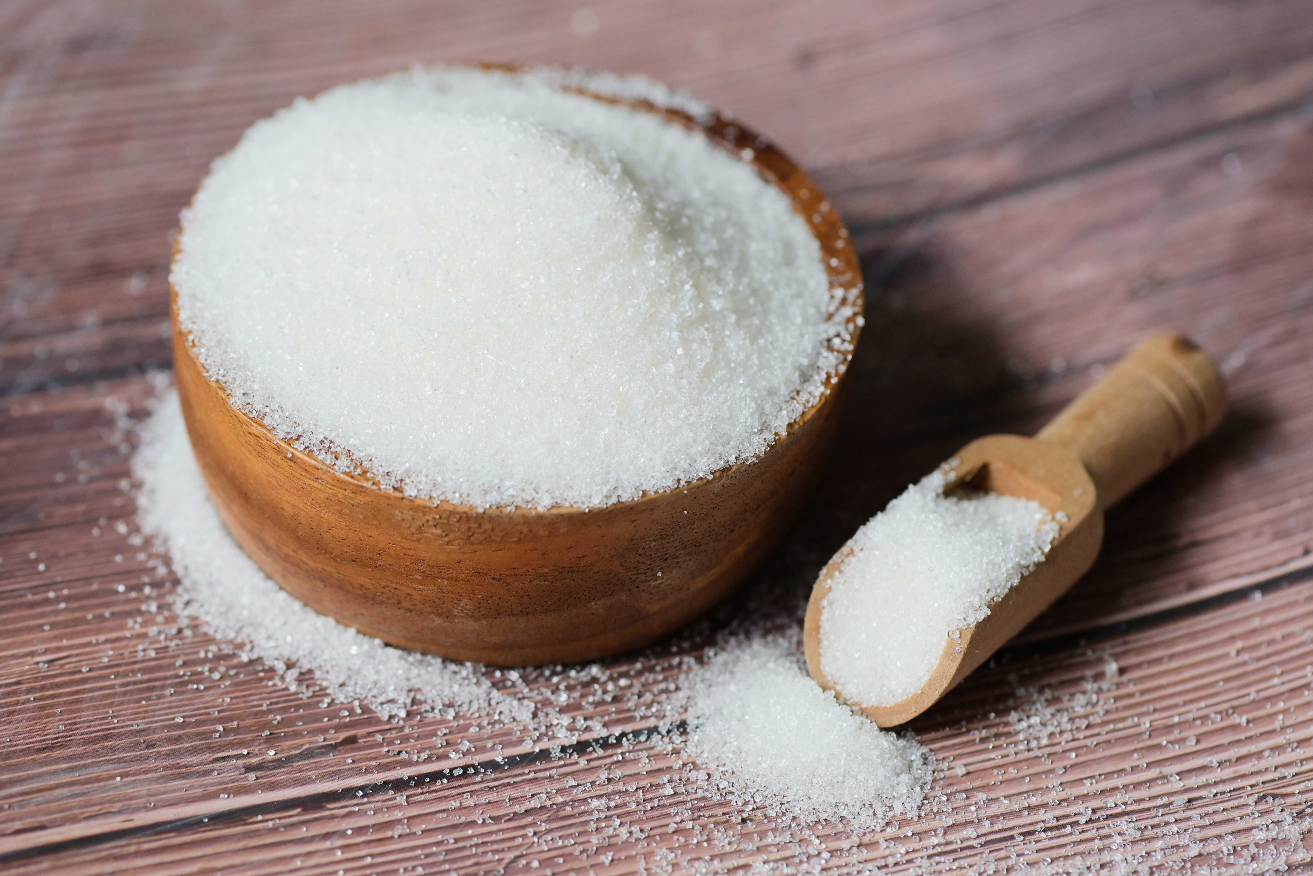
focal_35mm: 105
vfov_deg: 13.1
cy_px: 438
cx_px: 656
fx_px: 3831
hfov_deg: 19.4
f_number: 6.3
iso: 500
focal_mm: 105
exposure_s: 1/160
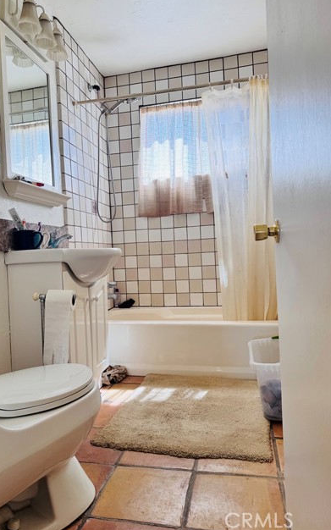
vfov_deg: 70.4
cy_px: 262
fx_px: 375
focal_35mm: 26
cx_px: 141
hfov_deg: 47.4
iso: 80
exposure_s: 1/170
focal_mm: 6.76
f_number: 1.78
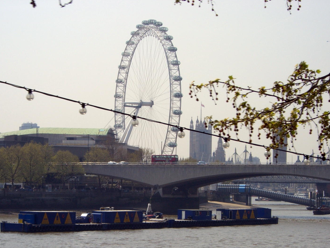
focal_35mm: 130
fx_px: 1239
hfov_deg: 15.2
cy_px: 139
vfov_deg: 11.4
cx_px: 171
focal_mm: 18.6
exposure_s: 1/320
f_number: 8.3
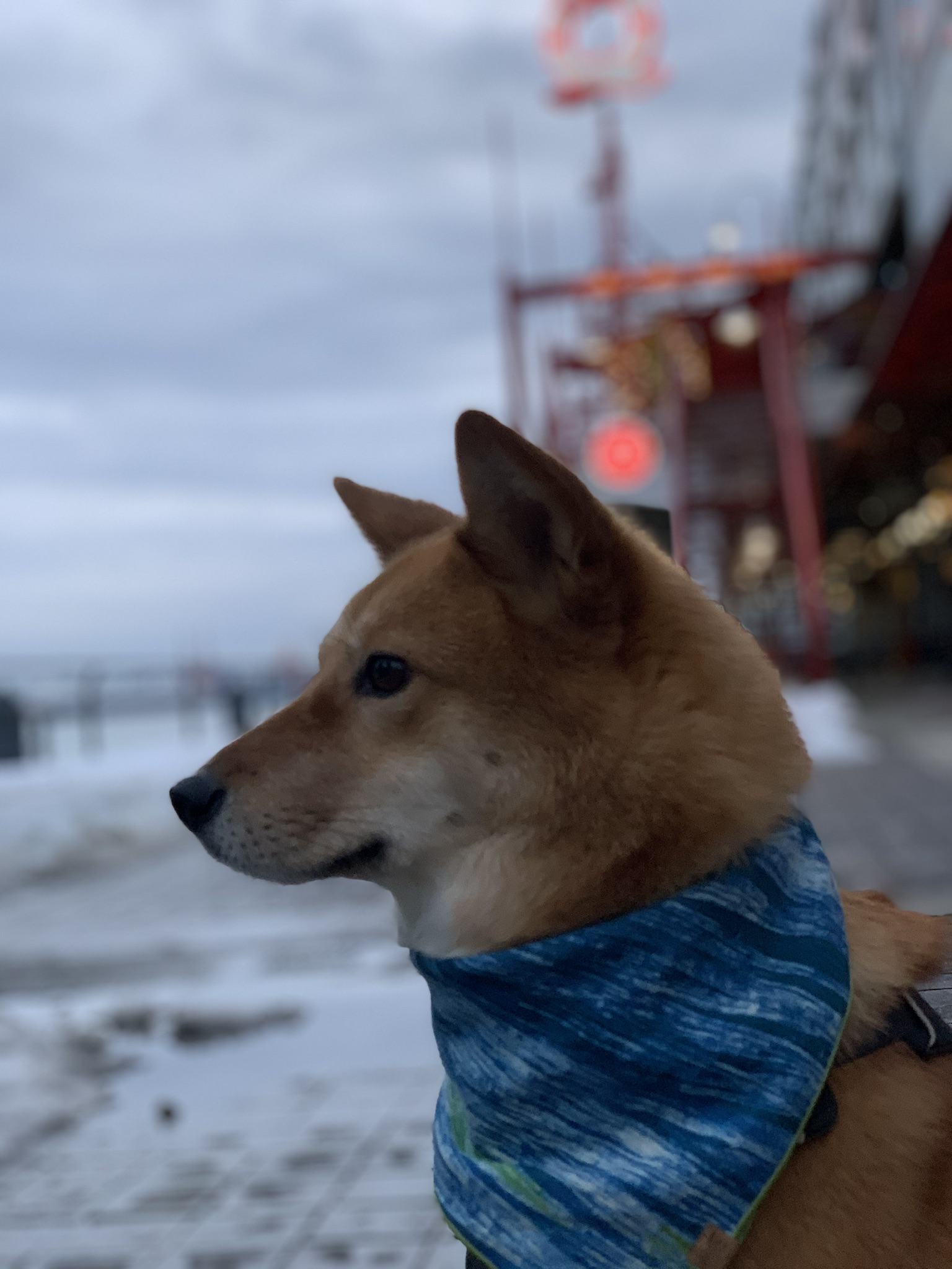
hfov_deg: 28.0
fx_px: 1907
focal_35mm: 52
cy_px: 634
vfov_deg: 36.8
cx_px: 476
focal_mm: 6
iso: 80
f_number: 2.4
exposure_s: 1/122
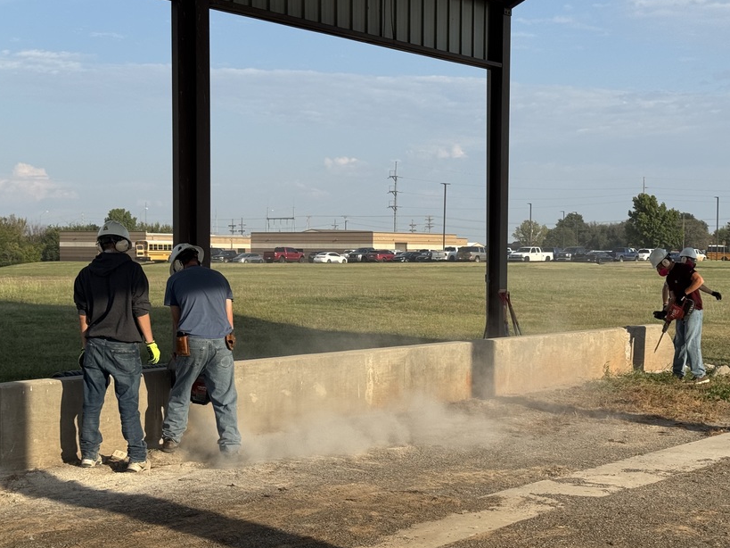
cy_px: 297
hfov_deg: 32.2
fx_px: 1265
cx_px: 404
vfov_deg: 24.4
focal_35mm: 60
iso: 64
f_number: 1.78
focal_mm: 6.76
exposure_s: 1/4310
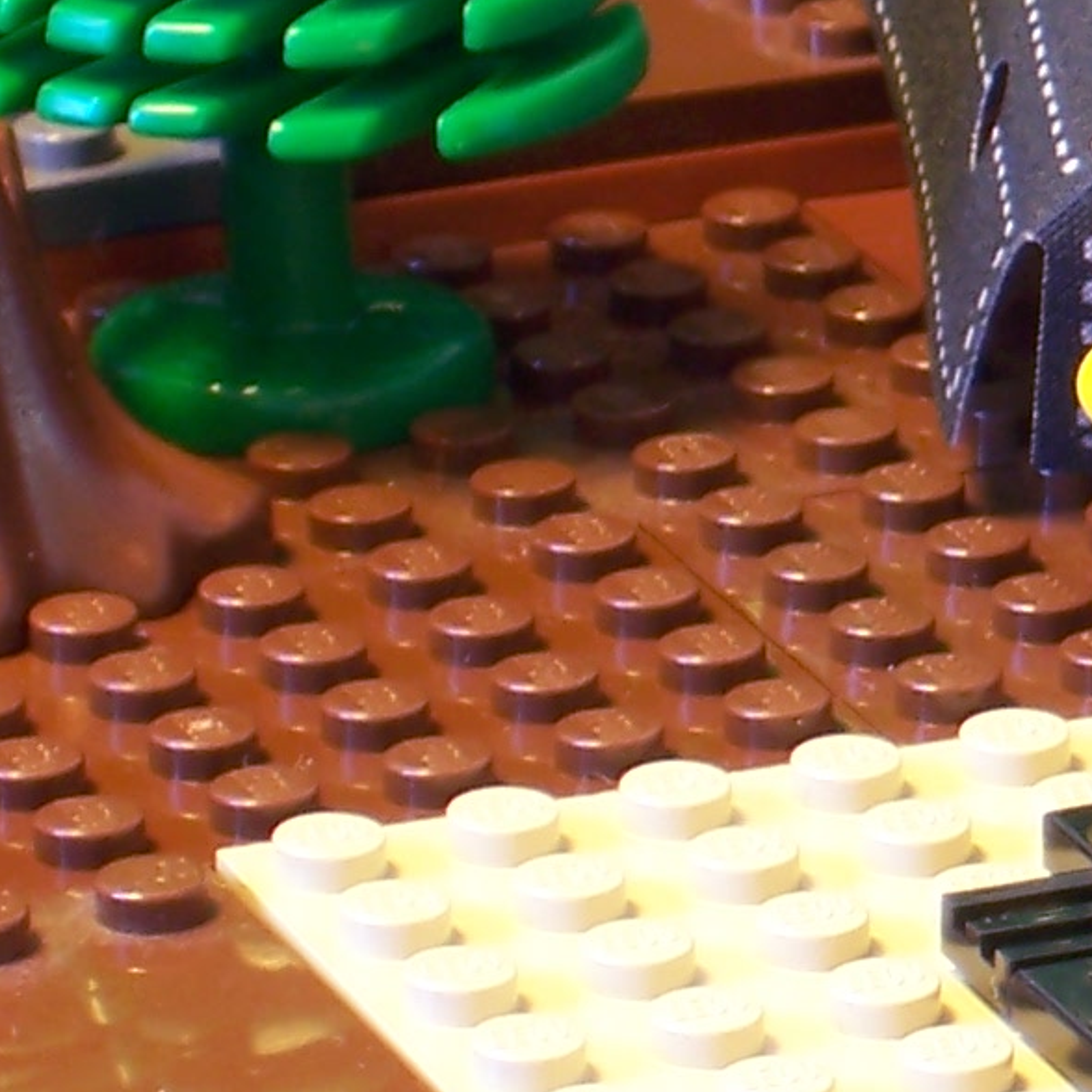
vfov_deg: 4.2
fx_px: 14919
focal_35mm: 418
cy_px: 78
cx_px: 2316
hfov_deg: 4.1
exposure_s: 1/2
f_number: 4.8
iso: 80
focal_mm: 18.6
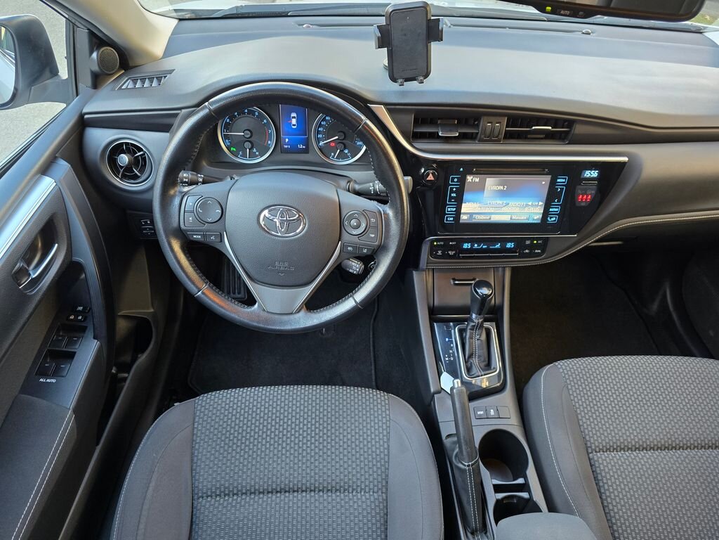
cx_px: 360
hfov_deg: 73.9
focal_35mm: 23
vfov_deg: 58.9
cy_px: 270
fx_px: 478
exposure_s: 1/50
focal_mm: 6.3
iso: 200
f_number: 1.7
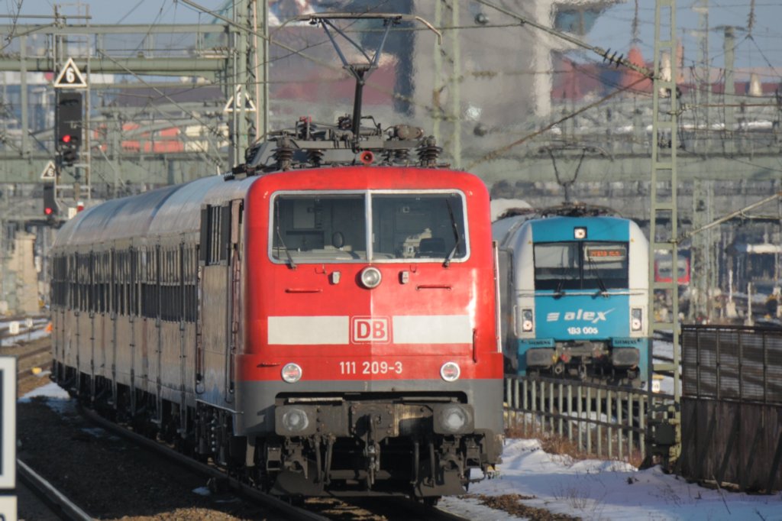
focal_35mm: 450
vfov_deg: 3.1
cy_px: 260
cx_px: 391
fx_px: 9771
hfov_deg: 4.6
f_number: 9
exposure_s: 1/640
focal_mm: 300
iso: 400
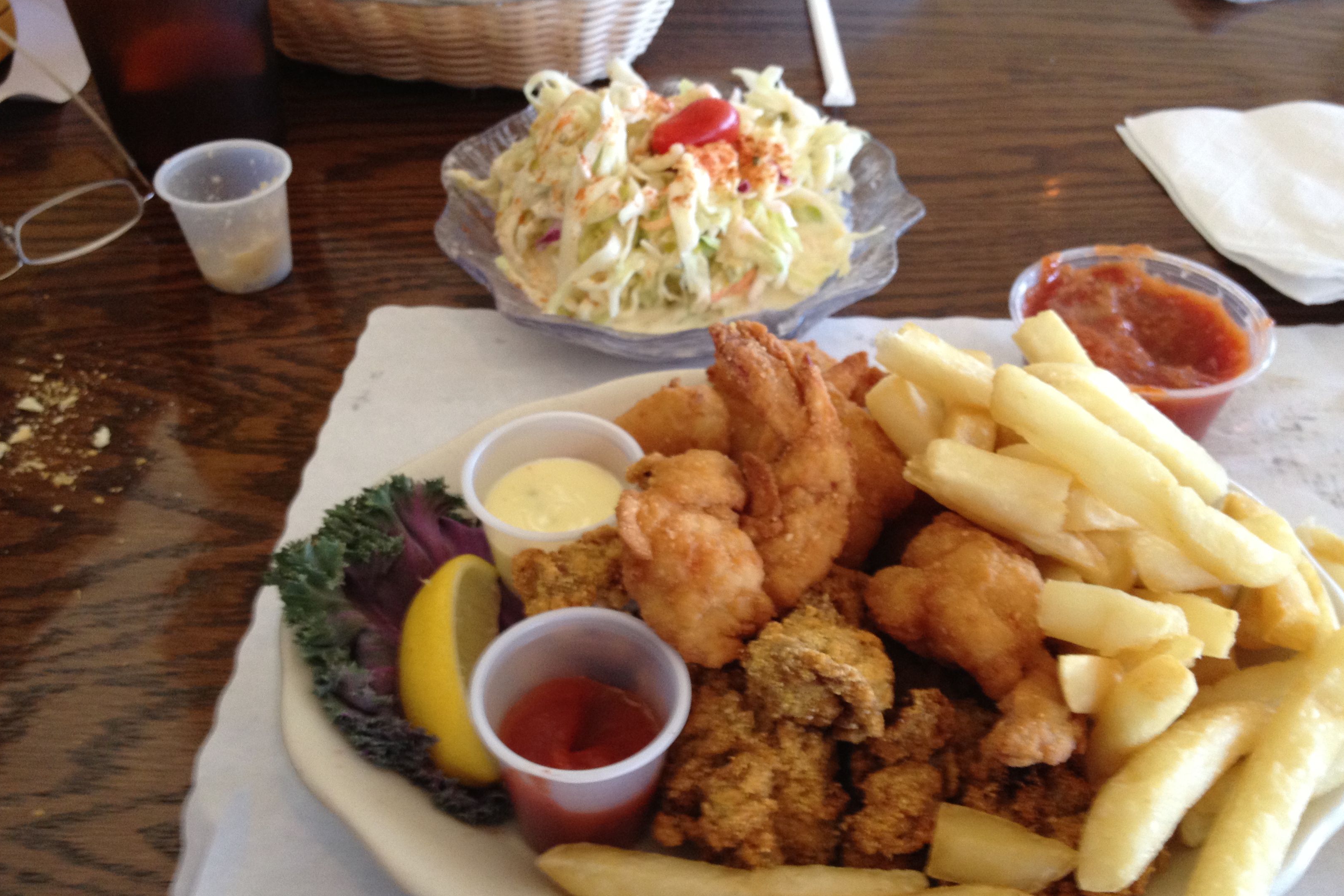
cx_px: 665
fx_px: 1381
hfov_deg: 51.9
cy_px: 437
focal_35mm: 37
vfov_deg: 35.9
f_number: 2.4
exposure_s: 1/20
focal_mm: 4.28
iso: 160
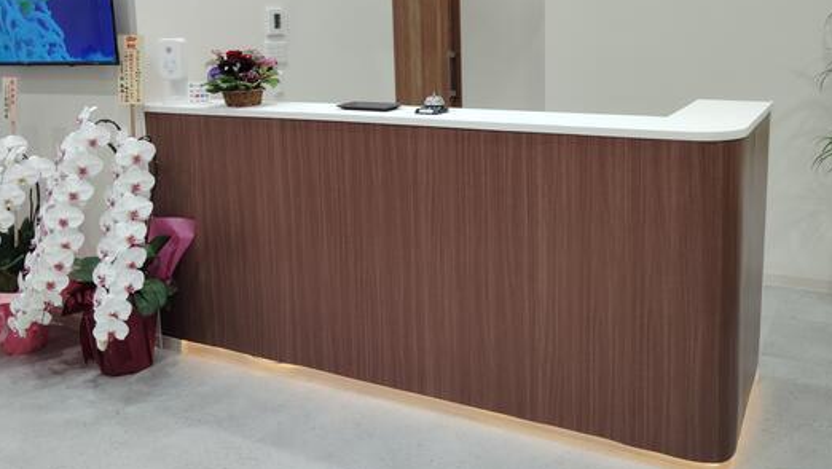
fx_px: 772
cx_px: 448
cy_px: 136
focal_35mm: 35
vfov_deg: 33.3
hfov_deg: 56.6
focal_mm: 4.22
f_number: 1.8
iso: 323
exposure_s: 1/100
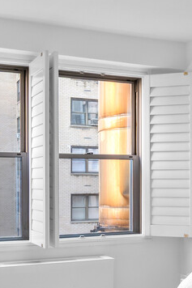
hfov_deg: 22.7
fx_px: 472
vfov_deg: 33.7
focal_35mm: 59
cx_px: 151
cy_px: 186
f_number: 13
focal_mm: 14
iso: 400
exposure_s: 1.3
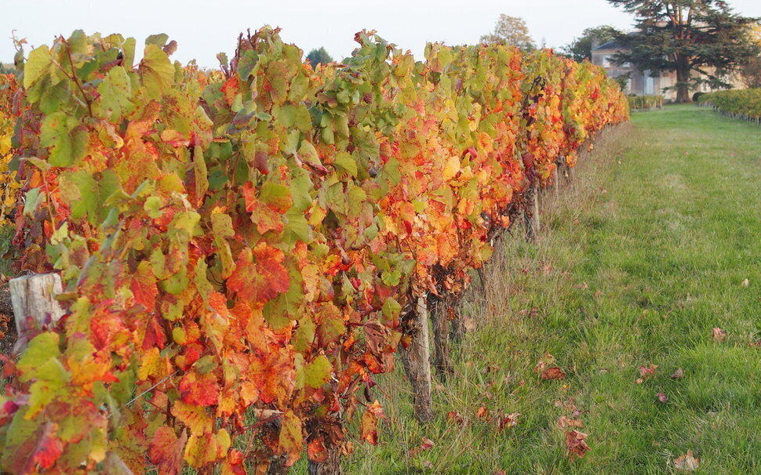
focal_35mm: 94
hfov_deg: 22.1
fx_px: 1949
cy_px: 241
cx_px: 388
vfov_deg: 13.9
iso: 160
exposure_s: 1/160
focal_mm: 17.8
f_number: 2.8
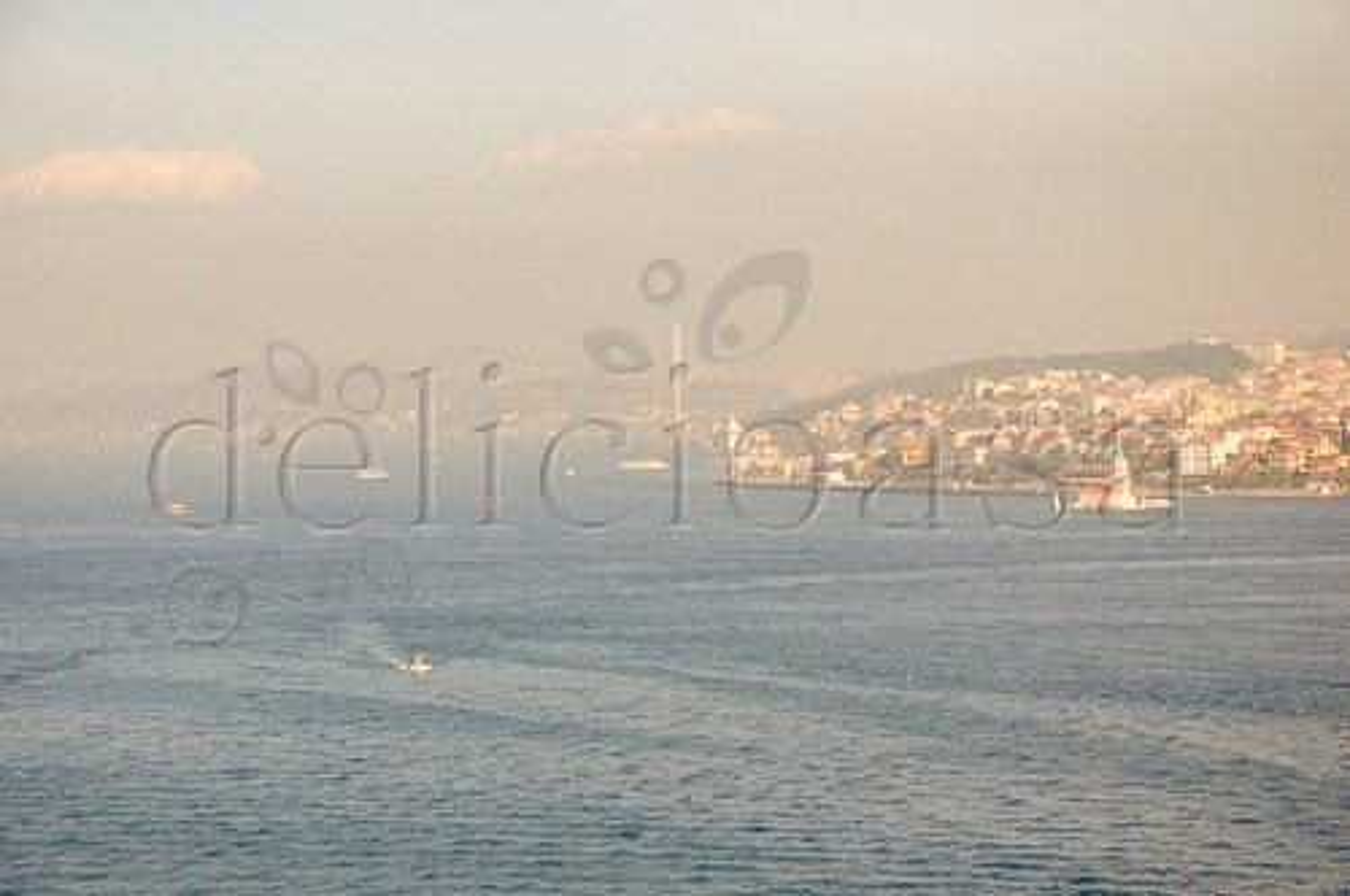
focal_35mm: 105
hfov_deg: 19.5
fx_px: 3932
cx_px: 675
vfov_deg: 13.0
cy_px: 448
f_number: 9
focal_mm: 70
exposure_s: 1/320
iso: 200
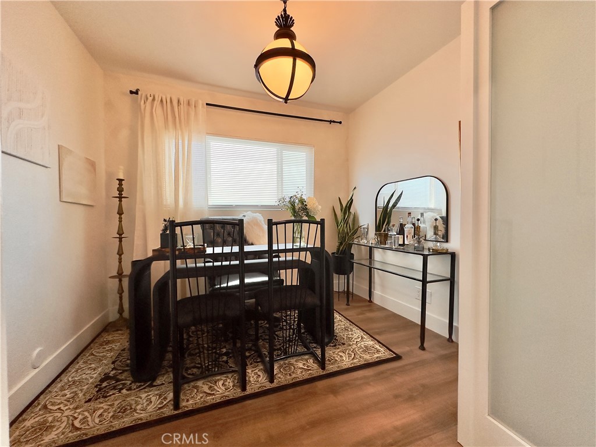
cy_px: 224
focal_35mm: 14
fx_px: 241
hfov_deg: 102.1
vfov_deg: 85.7
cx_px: 298
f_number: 2.2
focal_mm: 2.22
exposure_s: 1/120
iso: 250
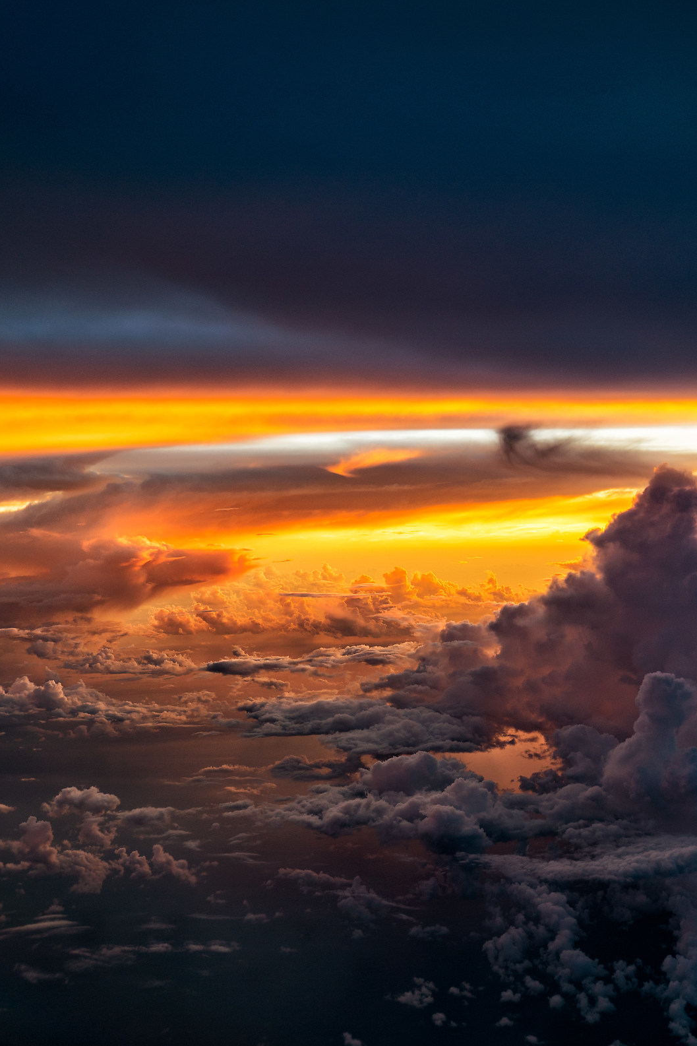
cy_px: 527
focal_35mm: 53
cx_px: 553
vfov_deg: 37.5
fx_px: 1539
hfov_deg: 25.1
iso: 160
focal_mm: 35
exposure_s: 1/45
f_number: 4
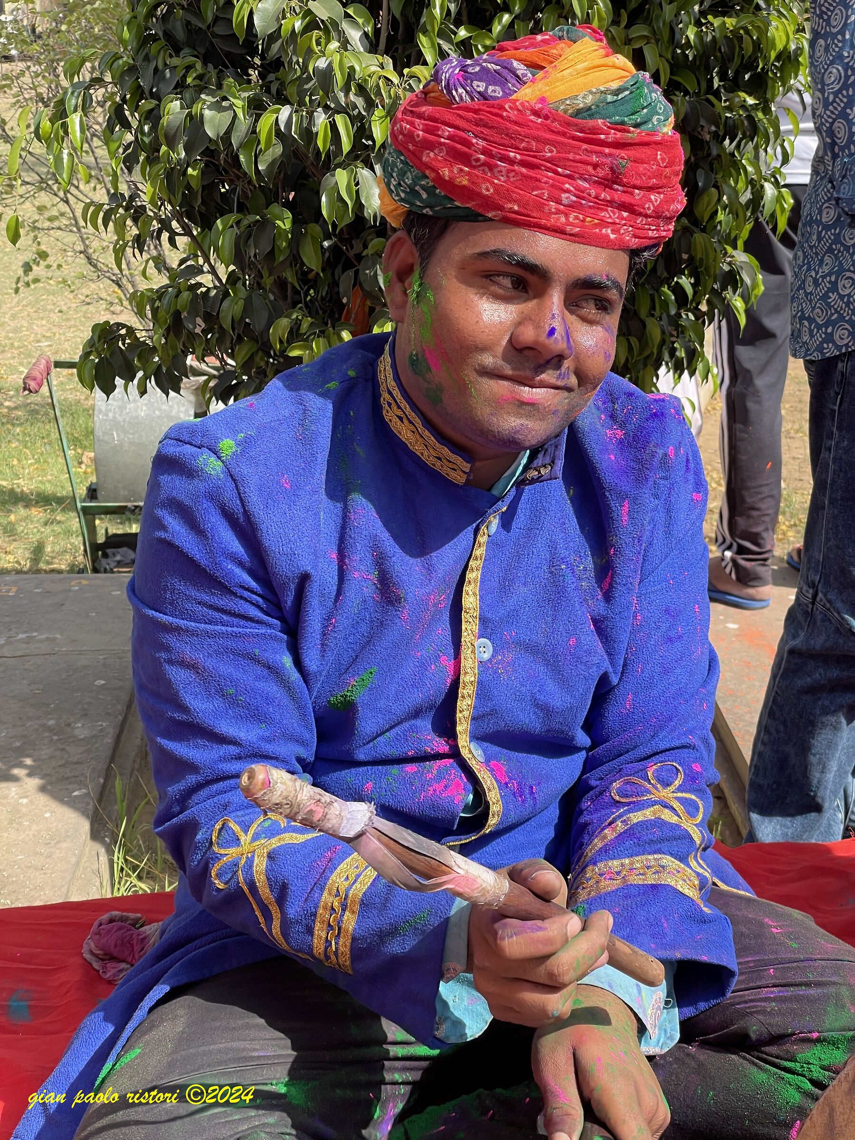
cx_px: 428
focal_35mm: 52
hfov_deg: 28.0
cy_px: 570
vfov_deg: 36.8
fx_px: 1713
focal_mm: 6
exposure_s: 1/475
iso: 25
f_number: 2
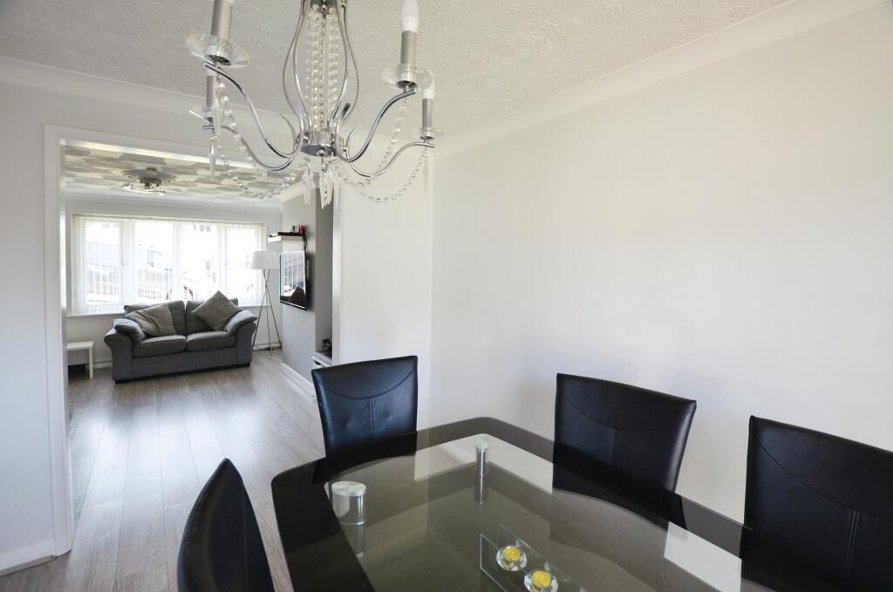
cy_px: 296
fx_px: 371
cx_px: 446
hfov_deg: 100.5
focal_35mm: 15
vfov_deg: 77.1
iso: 400
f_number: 4.5
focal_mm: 10
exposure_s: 1/80
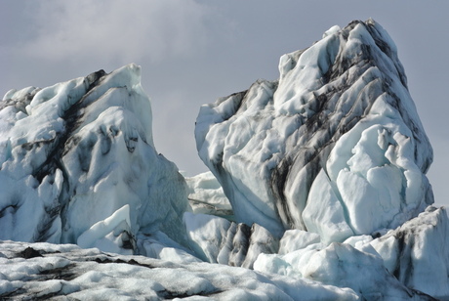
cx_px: 224
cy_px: 150
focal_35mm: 166
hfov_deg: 12.4
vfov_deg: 8.3
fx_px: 2073
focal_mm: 61.6
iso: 100
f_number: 11
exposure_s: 1/200
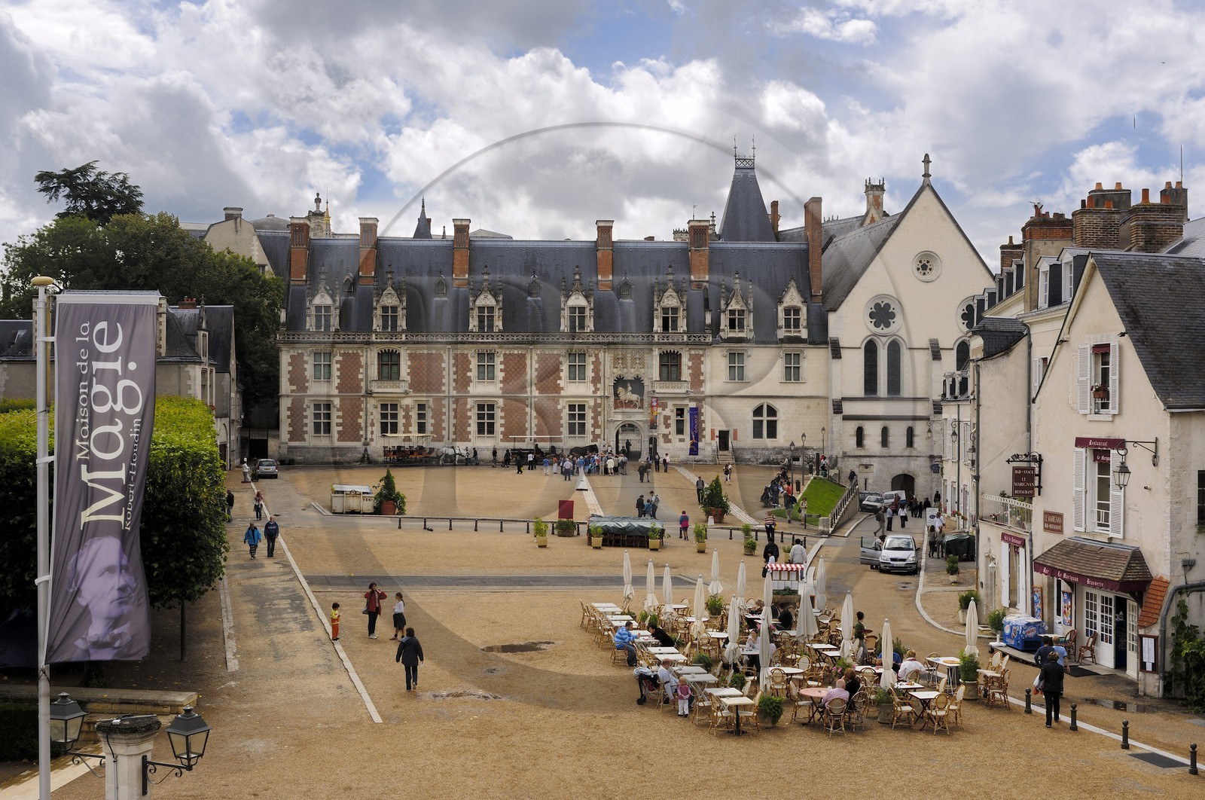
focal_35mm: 42
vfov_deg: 31.8
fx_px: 1404
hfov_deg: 46.5
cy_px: 400
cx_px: 602
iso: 100
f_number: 10
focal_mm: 28
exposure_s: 1/160
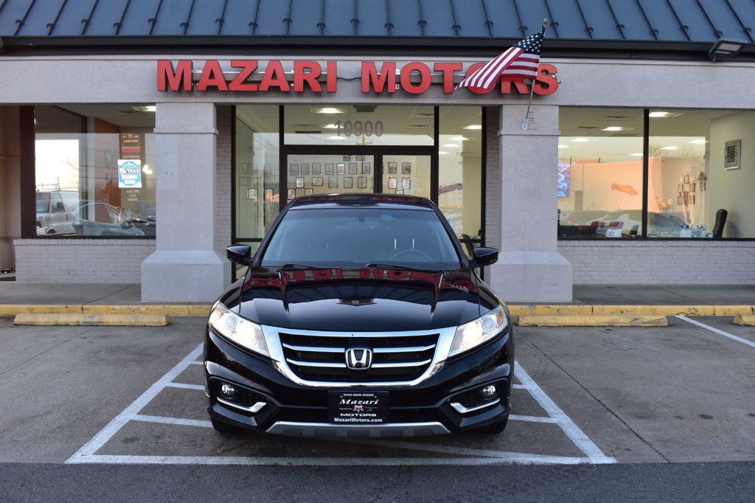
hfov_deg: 53.1
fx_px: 755
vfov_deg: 36.8
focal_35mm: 36
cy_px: 252
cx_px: 378
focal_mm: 24
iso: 400
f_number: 8
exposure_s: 1/50
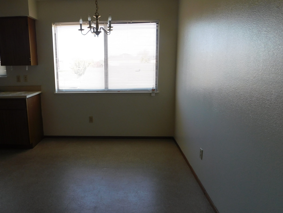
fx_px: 229
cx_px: 111
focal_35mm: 28
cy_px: 109
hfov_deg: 62.8
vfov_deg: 49.7
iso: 125
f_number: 3
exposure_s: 1/80
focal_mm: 4
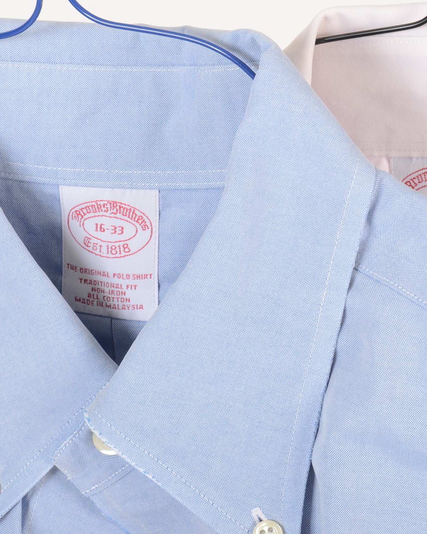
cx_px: 303
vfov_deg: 8.6
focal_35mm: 224
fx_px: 3534
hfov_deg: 6.9
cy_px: 267
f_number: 11
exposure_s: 1/160
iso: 125
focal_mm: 105
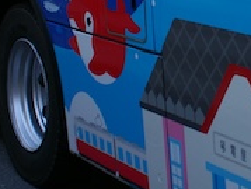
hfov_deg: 14.4
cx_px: 229
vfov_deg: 11.0
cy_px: 52
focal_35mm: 135
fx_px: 981
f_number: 4
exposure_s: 1/750
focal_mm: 28
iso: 400
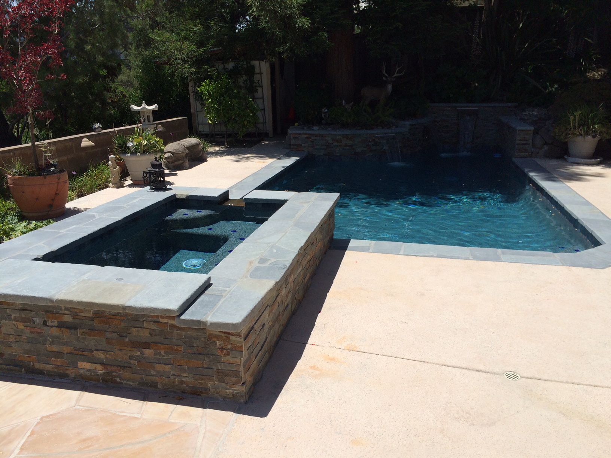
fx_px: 512
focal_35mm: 29
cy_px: 229
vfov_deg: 48.2
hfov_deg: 61.7
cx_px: 306
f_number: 2.2
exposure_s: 1/3731
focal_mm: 4.15
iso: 32
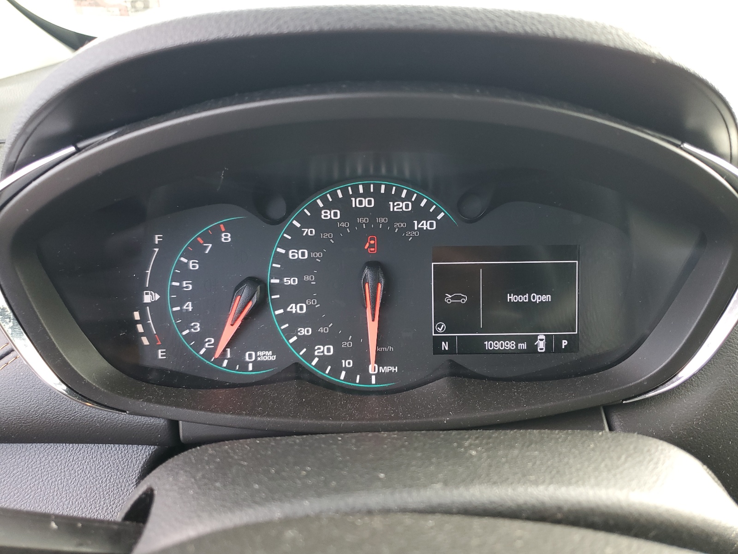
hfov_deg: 67.3
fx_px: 554
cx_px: 369
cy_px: 277
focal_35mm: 26
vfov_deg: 53.1
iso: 57
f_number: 1.5
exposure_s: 1/60.2
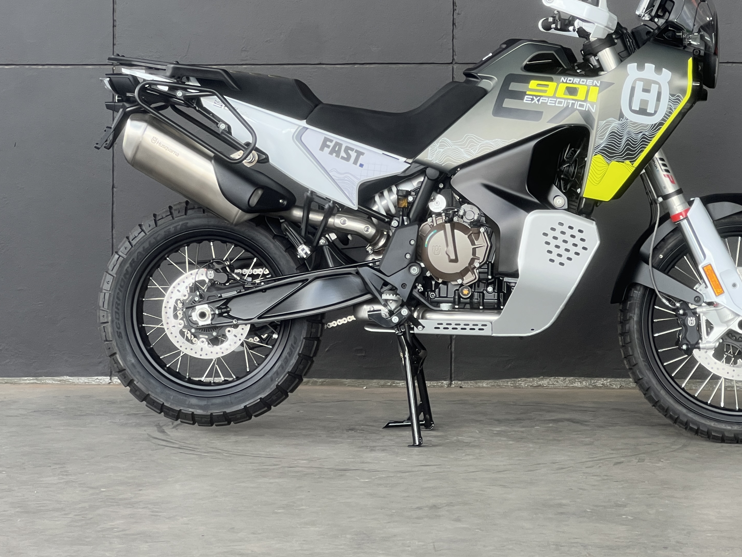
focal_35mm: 108
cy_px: 184
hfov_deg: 18.2
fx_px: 2315
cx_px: 472
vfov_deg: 13.7
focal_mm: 9
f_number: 2.8
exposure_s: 1/99
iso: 80
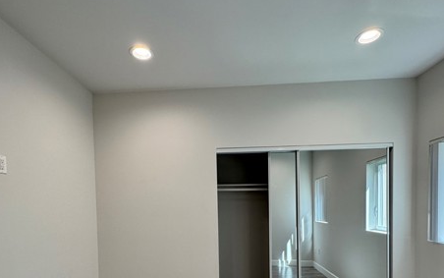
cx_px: 214
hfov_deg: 82.2
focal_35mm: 21
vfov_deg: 54.1
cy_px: 215
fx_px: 254
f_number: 2.2
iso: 160
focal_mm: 2.22
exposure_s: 1/120
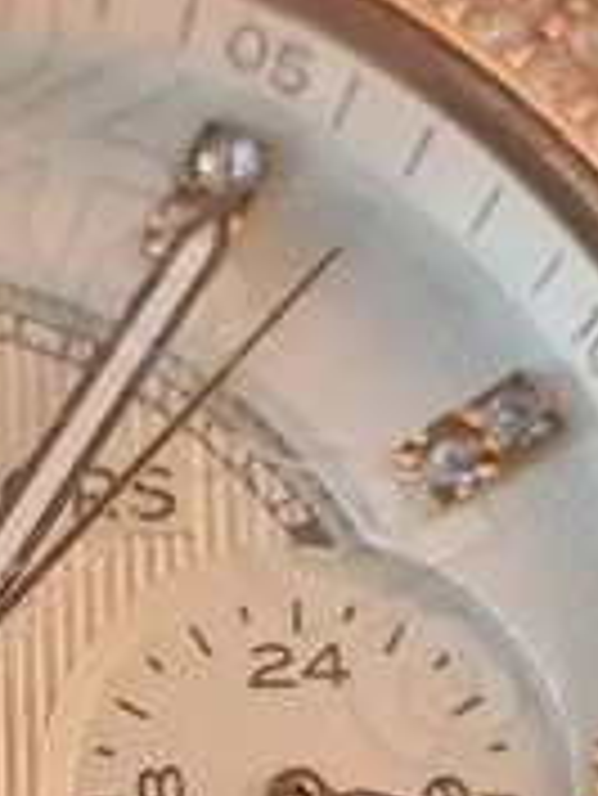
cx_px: 13
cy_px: 906
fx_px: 4509
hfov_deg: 7.6
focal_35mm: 196
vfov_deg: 10.0
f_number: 1.8
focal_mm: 5.4
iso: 64
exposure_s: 1/100
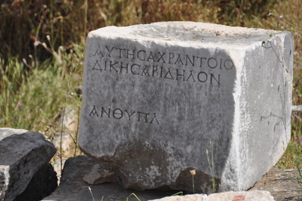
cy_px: 100
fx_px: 2515
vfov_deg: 4.6
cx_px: 151
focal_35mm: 300
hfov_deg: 6.9
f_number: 5.6
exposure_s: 1/1000
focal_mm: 200
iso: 200
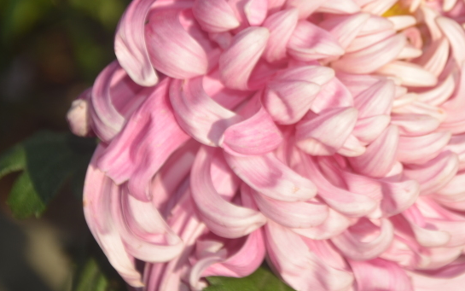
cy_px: 34
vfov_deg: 4.4
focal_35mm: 301
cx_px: 349
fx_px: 3815
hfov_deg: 7.0
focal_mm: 105
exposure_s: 1/250
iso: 100
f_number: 6.3
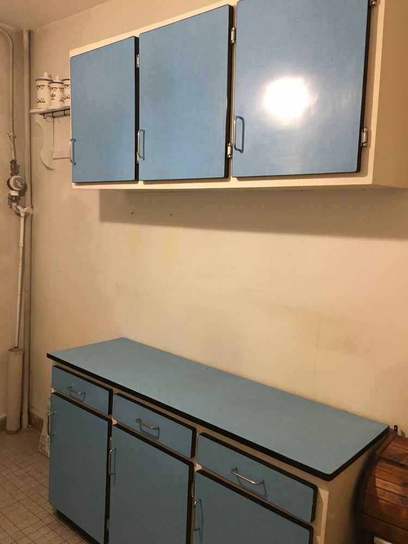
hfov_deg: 48.2
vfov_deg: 61.7
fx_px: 456
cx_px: 204
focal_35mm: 29
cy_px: 272
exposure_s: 1/20
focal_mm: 4.15
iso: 200
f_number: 2.2
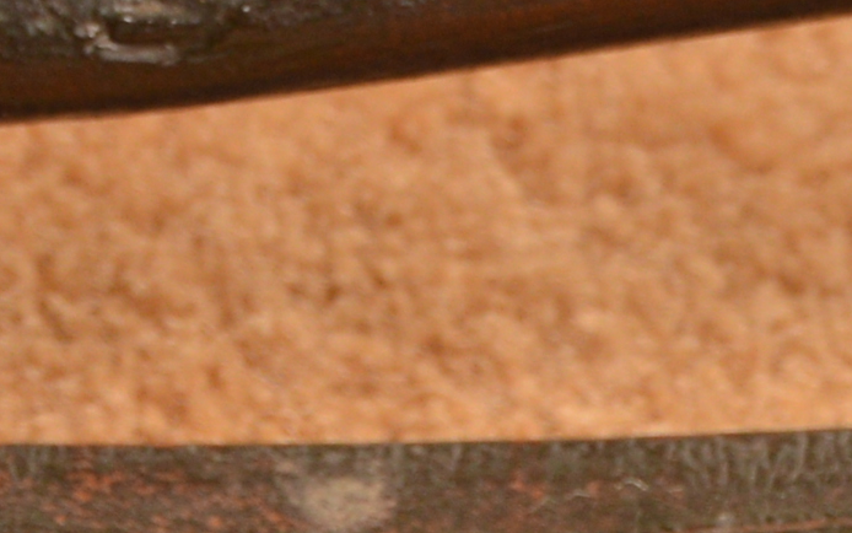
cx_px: 729
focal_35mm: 417
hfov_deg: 5.0
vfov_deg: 3.1
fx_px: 9684
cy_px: -1088
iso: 200
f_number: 6.3
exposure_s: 1/160
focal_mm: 42
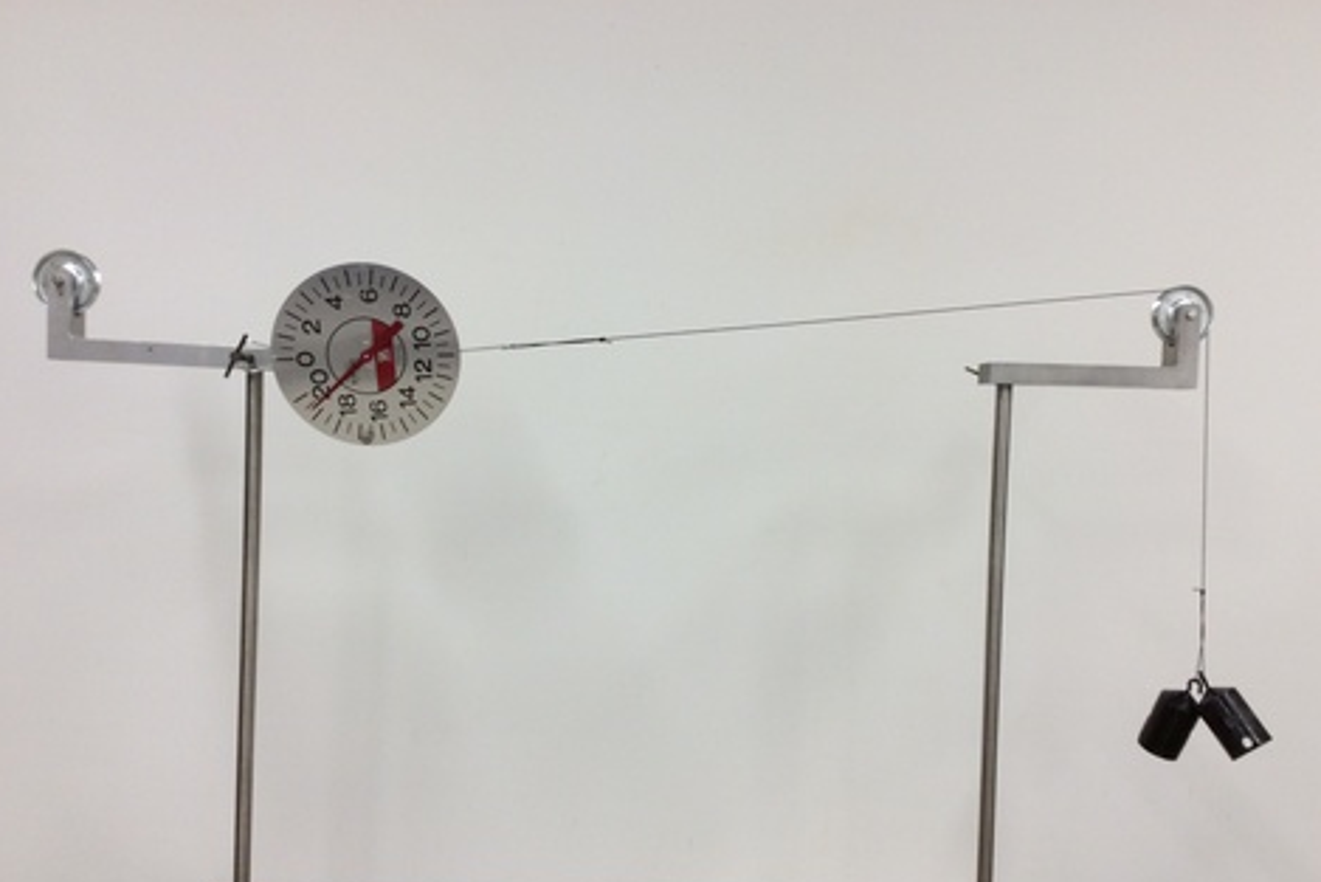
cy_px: 503
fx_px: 1248
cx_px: 648
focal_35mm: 34
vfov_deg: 38.8
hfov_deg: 55.8
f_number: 2.4
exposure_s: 1/60
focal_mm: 3.3
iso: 40
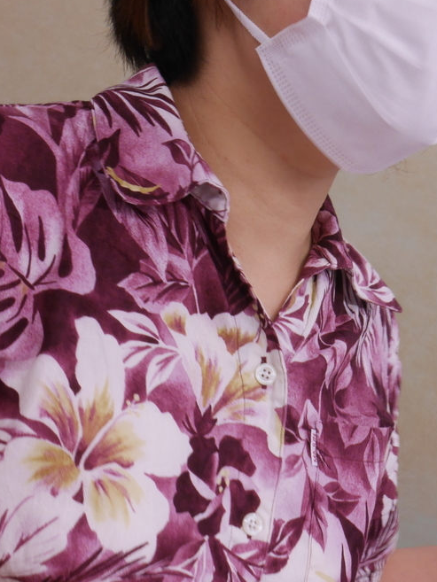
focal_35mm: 106
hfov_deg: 13.9
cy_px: 199
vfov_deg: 18.5
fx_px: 1784
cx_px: 318
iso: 800
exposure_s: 1/13
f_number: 16
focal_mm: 29
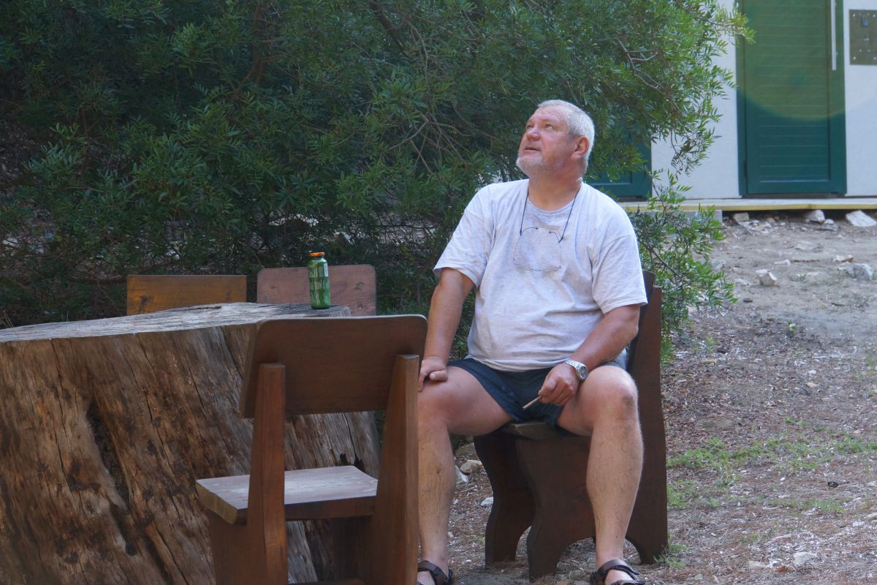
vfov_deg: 14.1
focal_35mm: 97
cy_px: 292
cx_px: 438
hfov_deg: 21.0
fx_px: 2363
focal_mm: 65
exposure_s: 1/160
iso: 800
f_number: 5.6
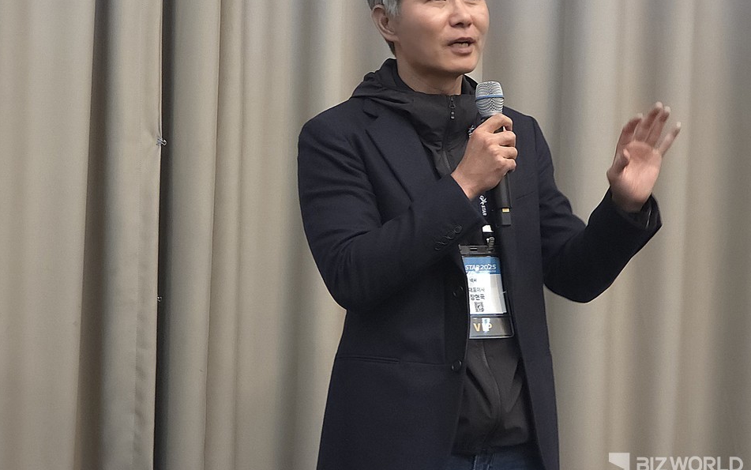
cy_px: 205
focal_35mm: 123
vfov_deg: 10.7
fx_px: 2518
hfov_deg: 17.0
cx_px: 376
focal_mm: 18.6
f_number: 3.4
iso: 800
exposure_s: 1/30
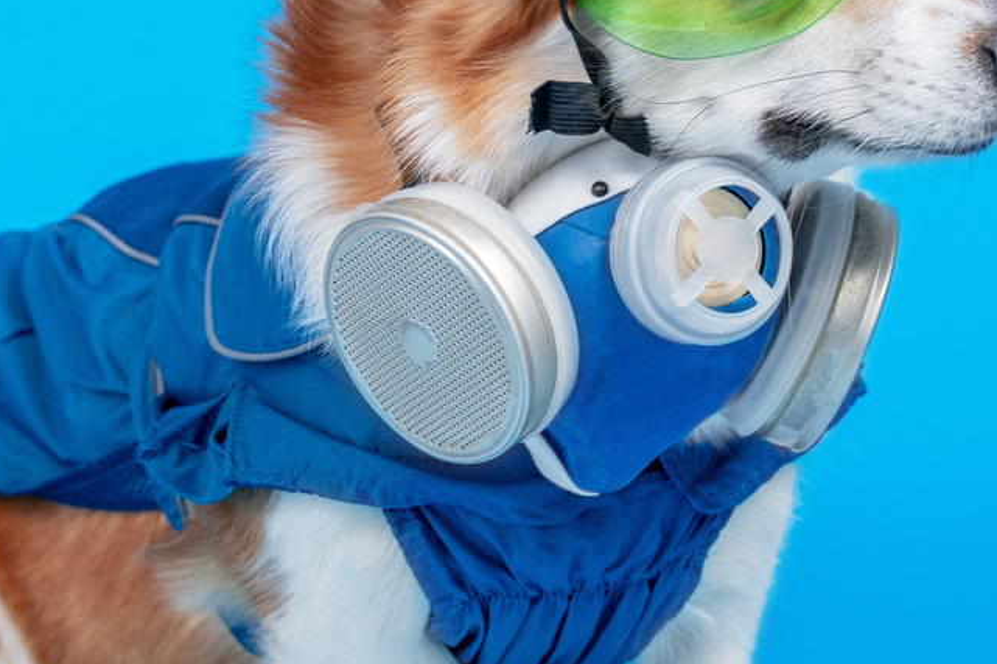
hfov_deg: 13.4
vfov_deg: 9.0
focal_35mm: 153
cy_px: 219
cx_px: 624
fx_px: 4236
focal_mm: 67
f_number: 7.1
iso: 640
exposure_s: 1/200
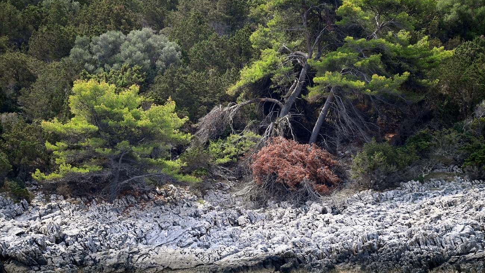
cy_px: 136
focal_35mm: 231
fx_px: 2971
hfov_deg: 9.3
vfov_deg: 5.3
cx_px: 243
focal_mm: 220
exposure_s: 1/1000
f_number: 5.3
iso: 400
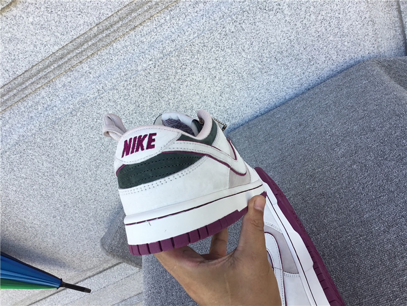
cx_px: 204
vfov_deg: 45.4
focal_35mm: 31
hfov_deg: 58.4
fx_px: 364
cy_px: 153
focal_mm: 3.3
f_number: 2.4
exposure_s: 1/100
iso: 25
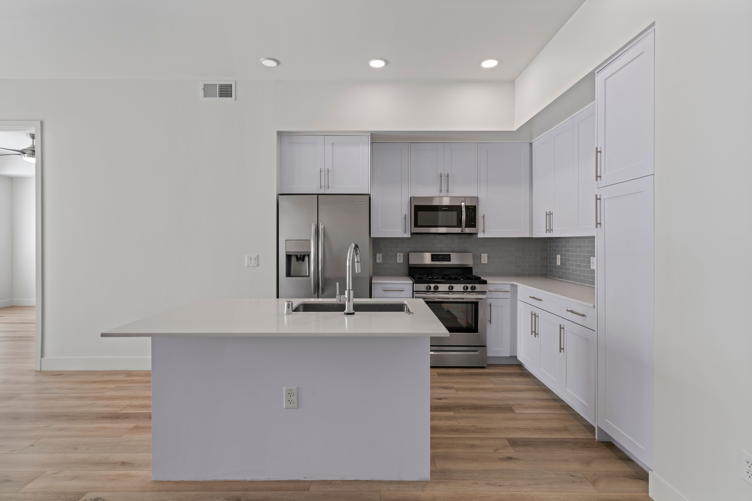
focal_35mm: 18
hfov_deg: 90.0
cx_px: 376
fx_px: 376
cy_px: 250
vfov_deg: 67.4
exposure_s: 1/2
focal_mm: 18
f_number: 8
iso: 200
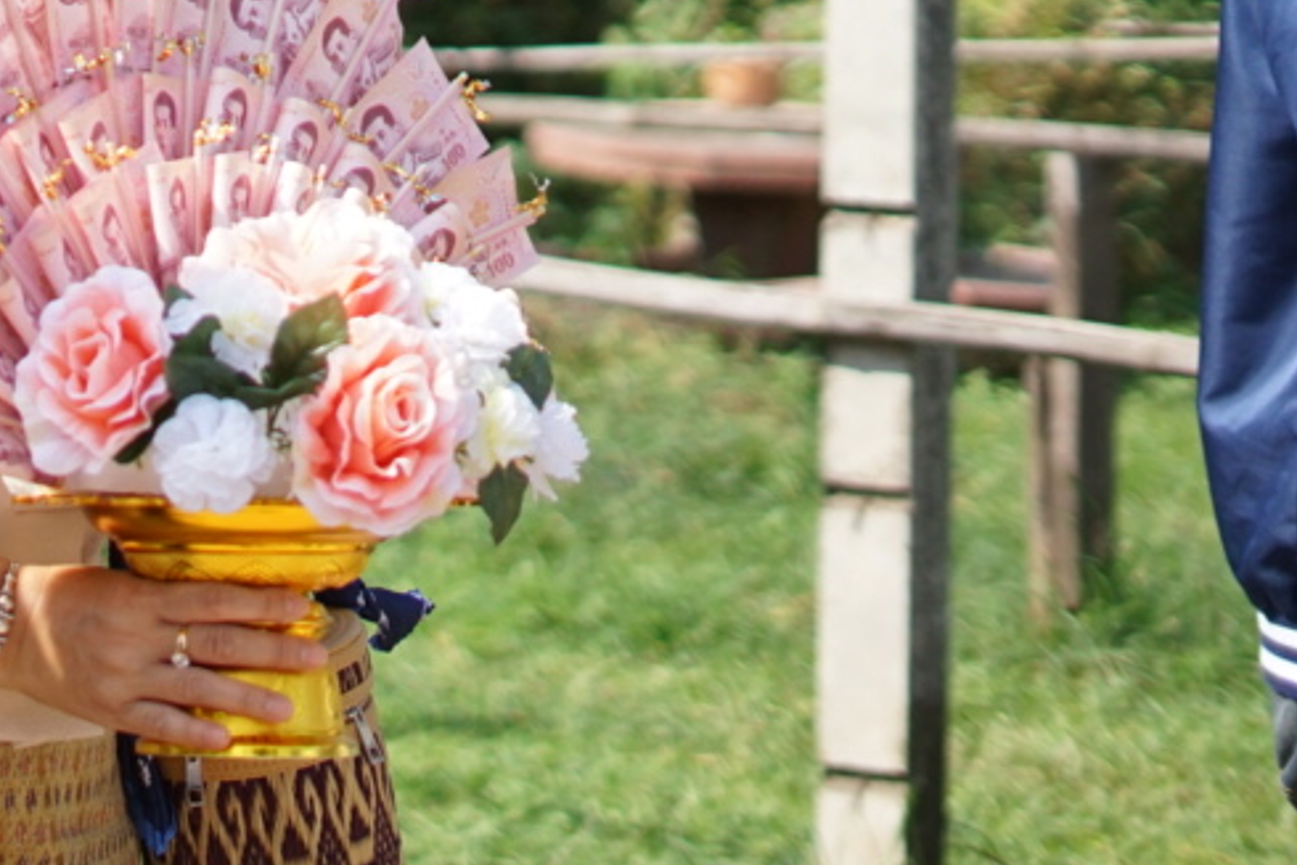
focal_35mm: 165
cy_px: -259
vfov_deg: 8.2
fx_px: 5946
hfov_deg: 12.0
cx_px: -543
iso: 400
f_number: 1.8
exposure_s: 1/8000
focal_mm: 50
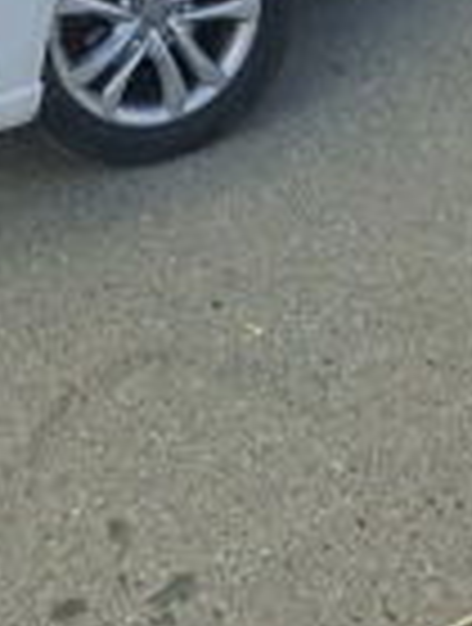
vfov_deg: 25.5
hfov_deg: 22.1
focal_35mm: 66
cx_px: 94
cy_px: -176
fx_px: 1194
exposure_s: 1/1667
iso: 50
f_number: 1.8
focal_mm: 5.54
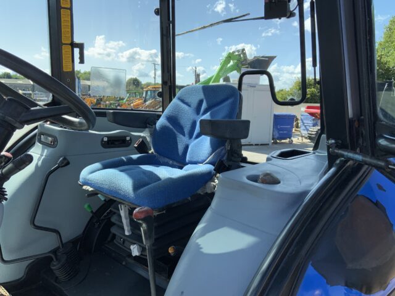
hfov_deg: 61.7
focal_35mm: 29
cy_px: 148
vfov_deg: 48.2
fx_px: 331
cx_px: 198
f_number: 1.8
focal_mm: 3
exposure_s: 1/781
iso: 16
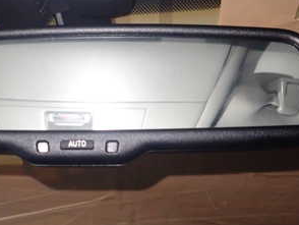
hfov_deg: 36.7
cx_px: 80
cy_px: 95
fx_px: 441
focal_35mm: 51
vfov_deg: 28.6
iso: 800
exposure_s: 1/30
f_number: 2
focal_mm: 4.5
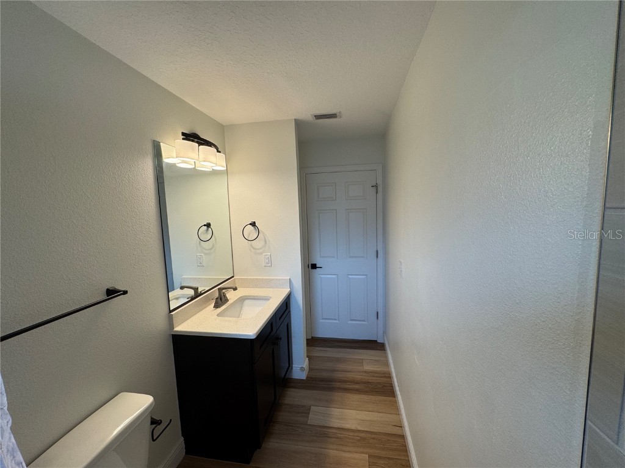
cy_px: 234
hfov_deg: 102.1
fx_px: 253
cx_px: 312
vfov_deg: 85.7
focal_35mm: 14
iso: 100
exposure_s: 1/120
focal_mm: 2.22
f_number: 2.2
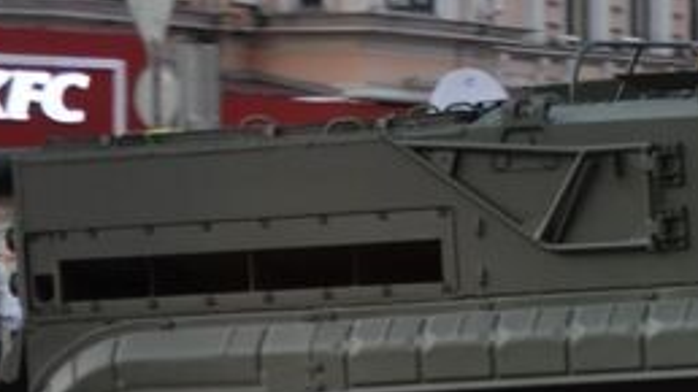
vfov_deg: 5.6
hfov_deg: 9.3
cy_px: 149
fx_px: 4034
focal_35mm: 218
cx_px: 1345
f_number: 2.8
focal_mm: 28
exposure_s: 1/160
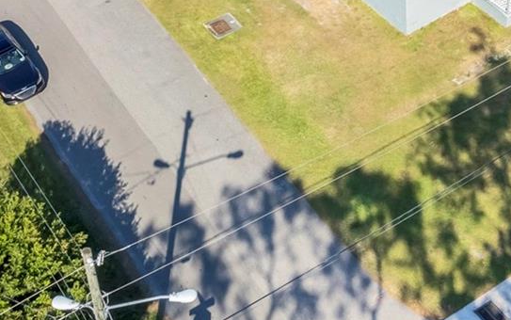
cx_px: 391
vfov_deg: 18.9
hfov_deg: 30.5
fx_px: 920
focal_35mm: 66
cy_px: -43
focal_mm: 8.38
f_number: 2.8
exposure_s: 1/200
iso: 100
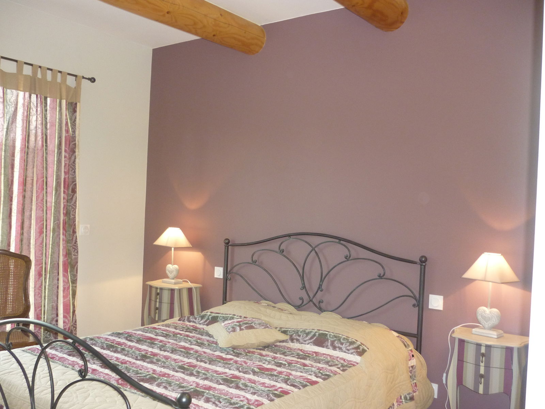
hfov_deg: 55.4
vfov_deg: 42.9
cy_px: 204
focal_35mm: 33
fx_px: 520
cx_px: 272
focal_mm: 5.5
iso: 250
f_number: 2.8
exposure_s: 1/30
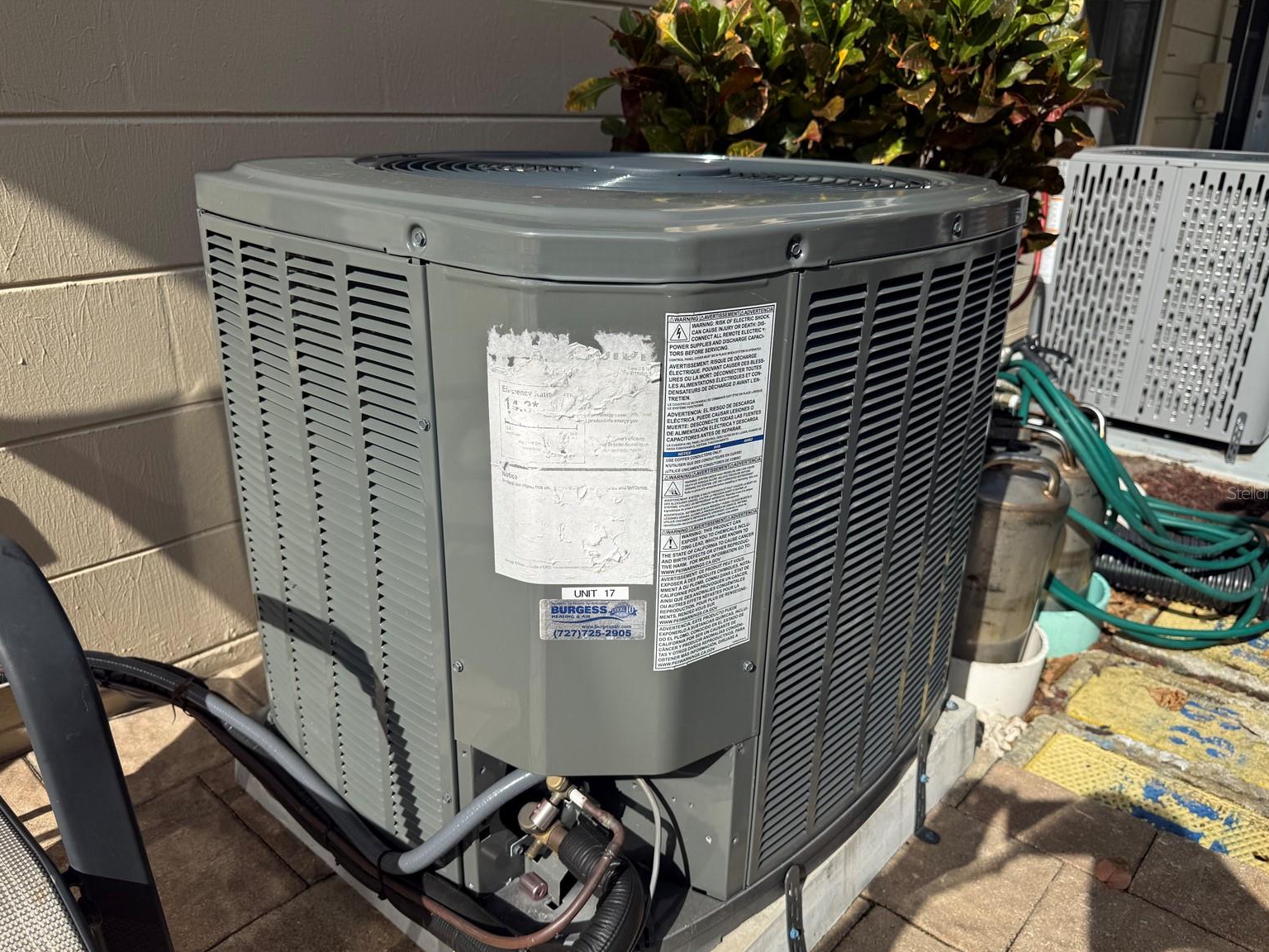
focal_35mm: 25
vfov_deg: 54.9
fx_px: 916
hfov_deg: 69.4
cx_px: 644
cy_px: 493
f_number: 1.78
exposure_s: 1/6173
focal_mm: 6.76
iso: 80
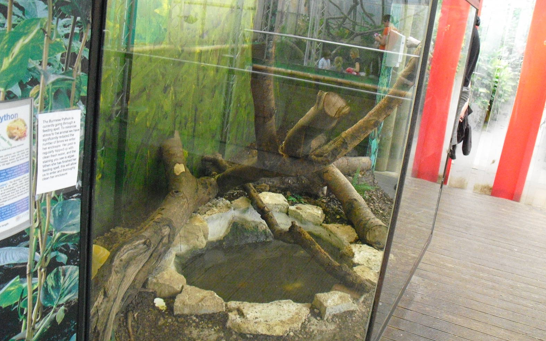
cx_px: 278
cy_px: 146
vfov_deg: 32.7
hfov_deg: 50.4
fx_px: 580
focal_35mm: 39
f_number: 3.1
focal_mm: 6.3
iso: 800
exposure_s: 1/80
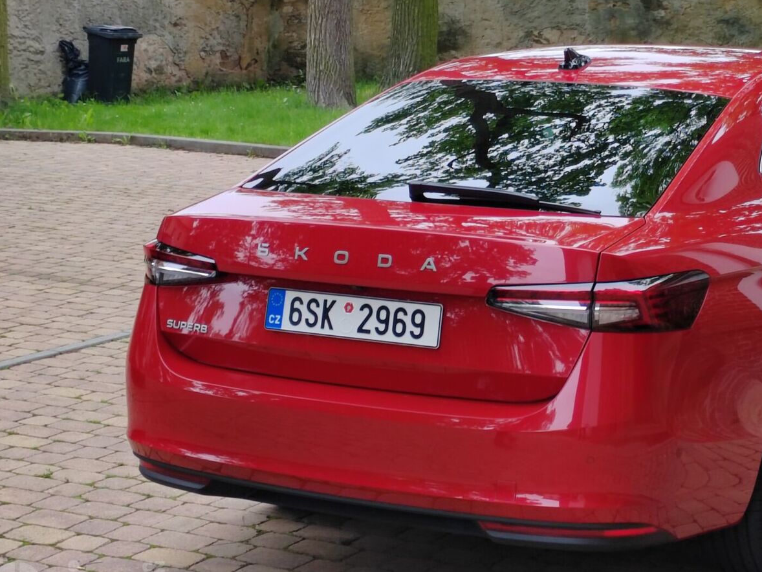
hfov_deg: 22.0
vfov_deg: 16.7
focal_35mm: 88
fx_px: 1938
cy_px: 159
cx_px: 598
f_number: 1.9
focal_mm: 5.52
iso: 100
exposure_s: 1/140
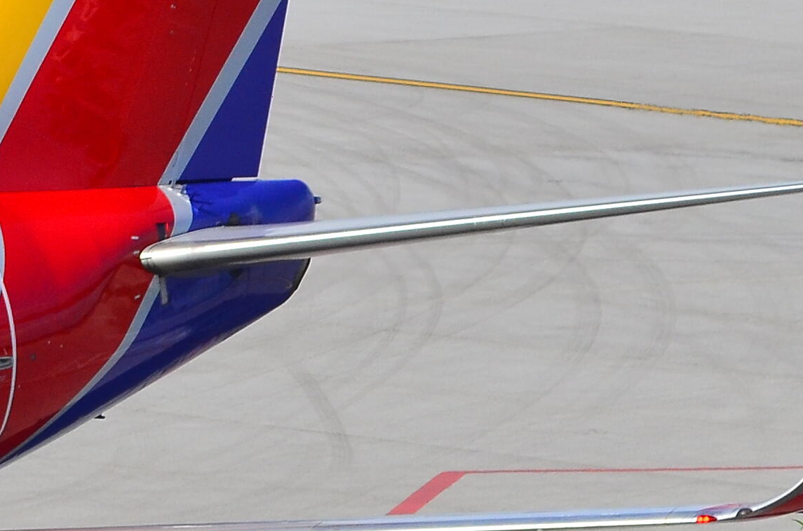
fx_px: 25861
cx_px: -656
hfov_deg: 1.8
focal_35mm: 1162
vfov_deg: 1.2
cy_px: 308
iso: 320
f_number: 6.3
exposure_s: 1/2500
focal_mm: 180
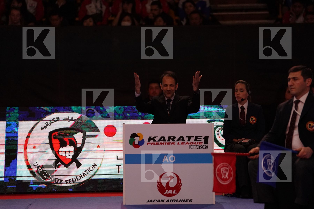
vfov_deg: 6.9
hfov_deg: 10.3
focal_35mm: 200
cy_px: 104
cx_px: 157
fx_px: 1744
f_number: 2.8
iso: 4000
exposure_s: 1/1000
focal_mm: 200
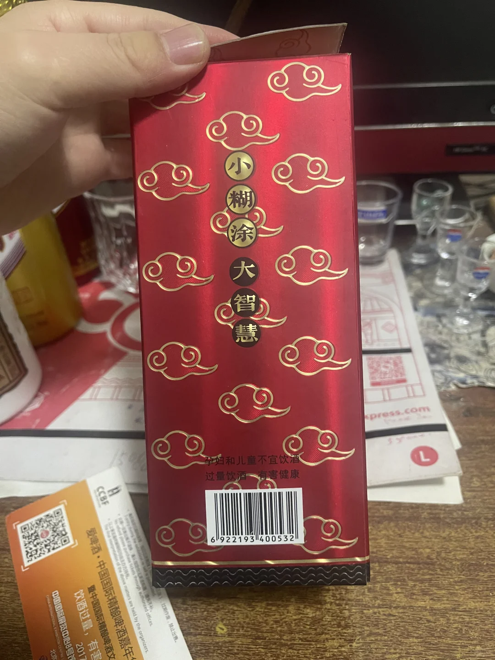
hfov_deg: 54.9
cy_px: 330
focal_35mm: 25
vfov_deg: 69.4
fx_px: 477
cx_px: 248
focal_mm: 5.1
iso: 500
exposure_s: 1/48
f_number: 1.6
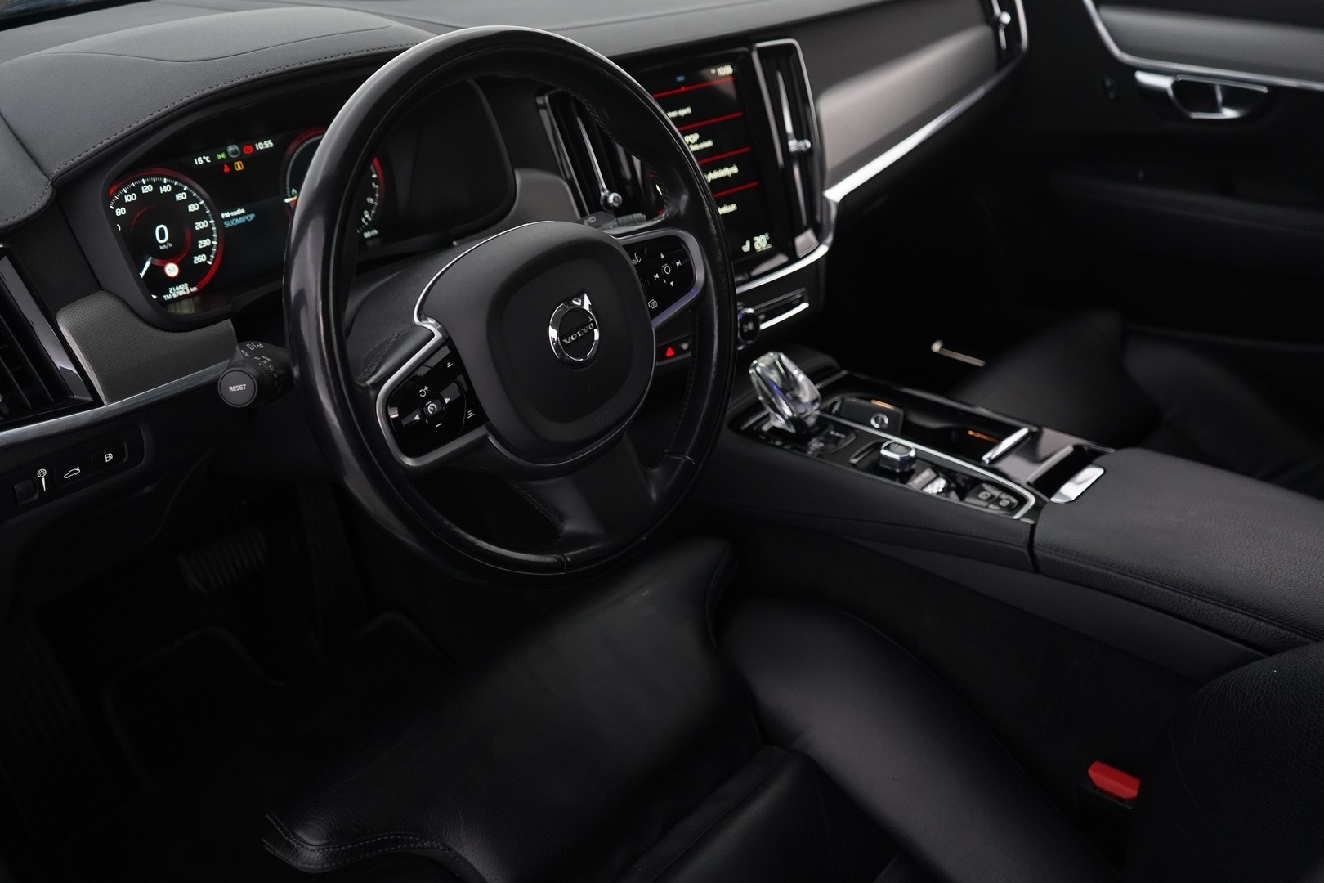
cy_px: 442
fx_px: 1177
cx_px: 662
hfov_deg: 58.7
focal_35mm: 32
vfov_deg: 41.1
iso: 4000
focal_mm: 32
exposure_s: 1/60
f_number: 4
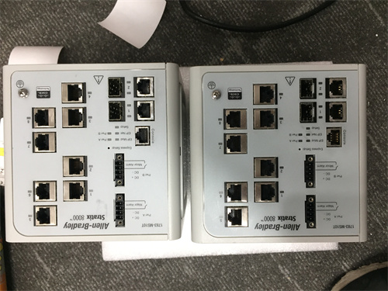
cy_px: 146
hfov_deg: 61.7
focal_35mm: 29
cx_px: 194
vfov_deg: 48.2
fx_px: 325
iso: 100
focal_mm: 4.15
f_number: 2.2
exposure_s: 1/33
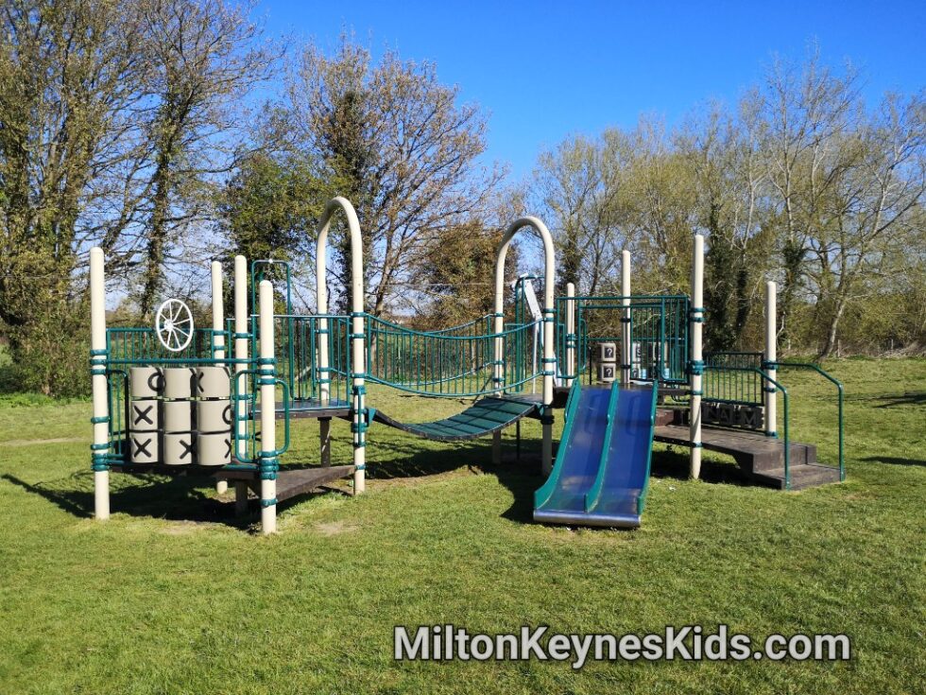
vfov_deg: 51.4
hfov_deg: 65.3
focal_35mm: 27
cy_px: 348
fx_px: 722
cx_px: 463
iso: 50
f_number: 1.8
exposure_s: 1/2105
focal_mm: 3.95
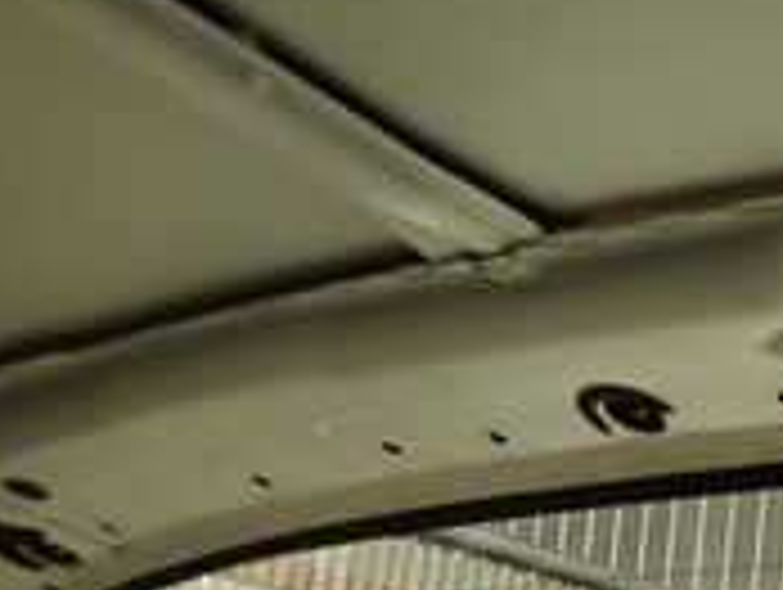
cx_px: 1192
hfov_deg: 19.6
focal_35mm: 86
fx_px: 1948
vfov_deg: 16.4
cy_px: 730
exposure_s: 1/60
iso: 200
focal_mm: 4.5
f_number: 2
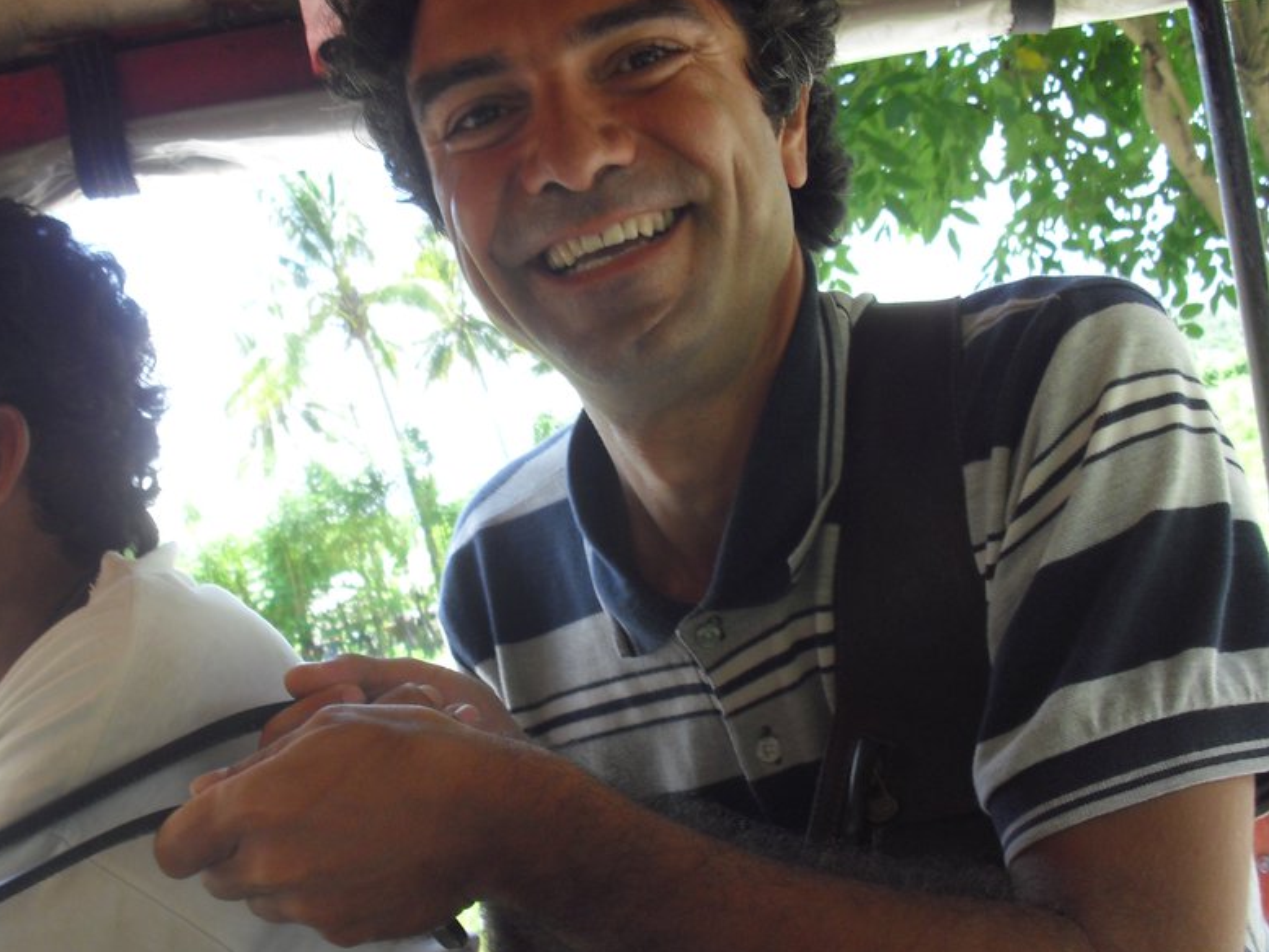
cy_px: 463
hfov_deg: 38.1
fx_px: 1834
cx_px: 566
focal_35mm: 50
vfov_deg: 29.1
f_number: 2.8
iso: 100
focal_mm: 6.2
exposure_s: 1/160
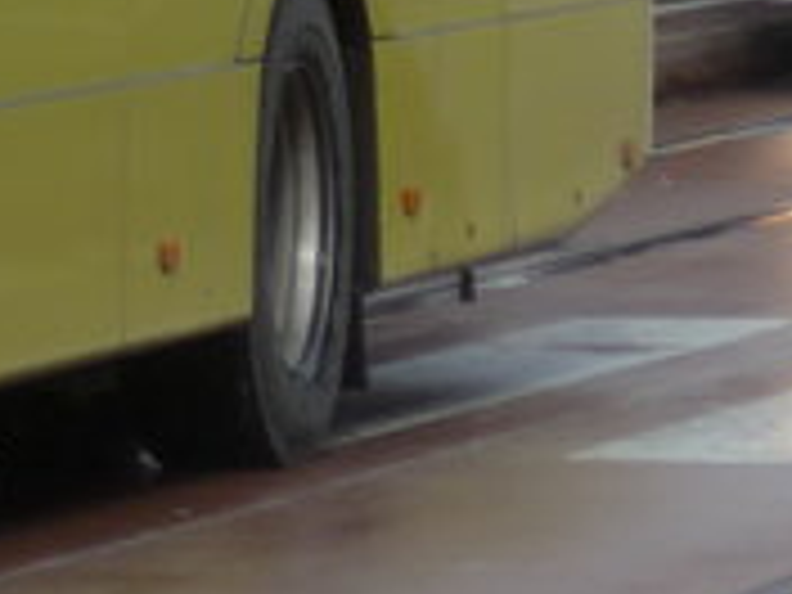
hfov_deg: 3.2
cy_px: -963
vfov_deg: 2.4
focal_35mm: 612
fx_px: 14002
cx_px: -1422
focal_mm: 18
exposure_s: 1/250
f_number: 4.6
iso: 80
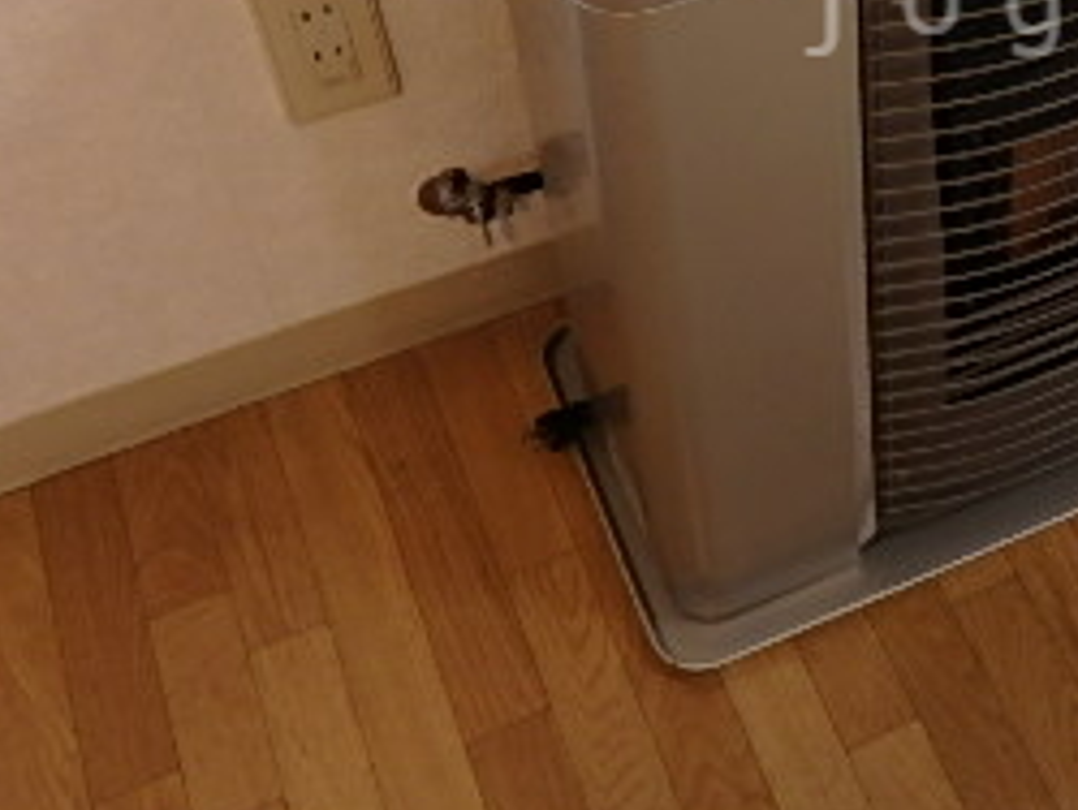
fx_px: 1995
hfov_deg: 28.2
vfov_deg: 22.1
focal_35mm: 64
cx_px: 1100
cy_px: 4
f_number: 3
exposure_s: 1/30
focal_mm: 4.5
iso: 200
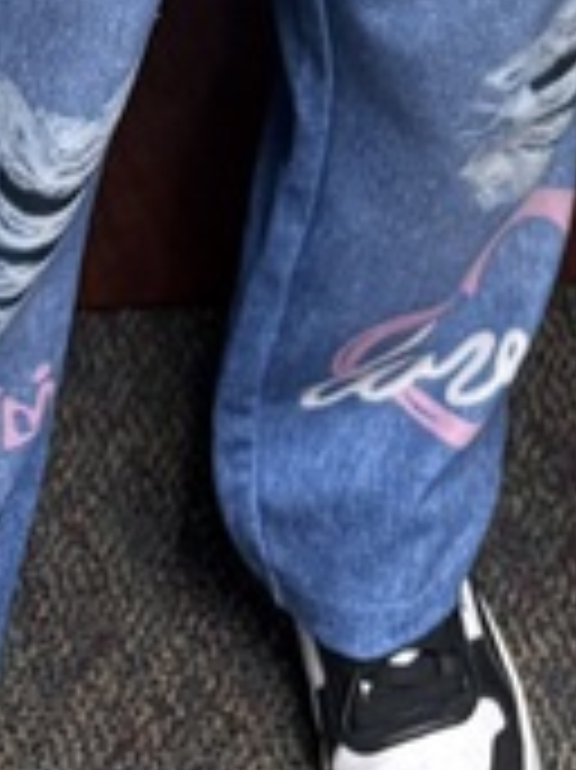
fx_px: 3199
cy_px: -1099
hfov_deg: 10.1
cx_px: 720
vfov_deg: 11.3
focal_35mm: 144
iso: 250
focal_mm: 6.76
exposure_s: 1/60
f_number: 1.78
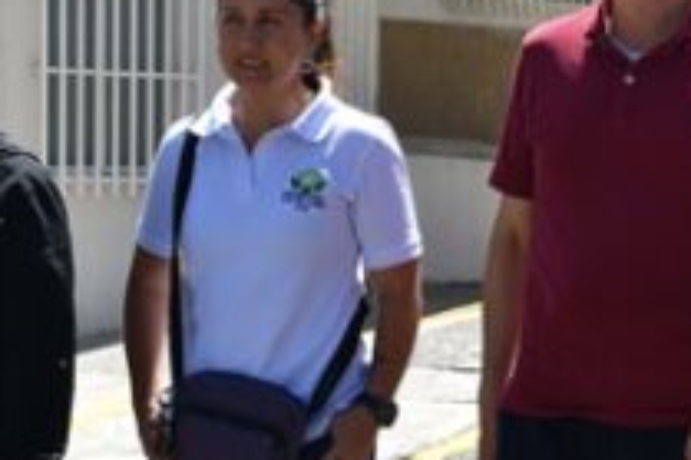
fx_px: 2855
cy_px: 271
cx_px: 364
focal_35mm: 149
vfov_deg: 9.2
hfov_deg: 13.8
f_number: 8
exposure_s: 1/500
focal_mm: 27
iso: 160
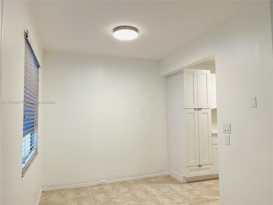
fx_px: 205
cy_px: 102
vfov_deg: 53.1
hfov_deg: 67.3
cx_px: 136
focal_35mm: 26
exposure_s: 1/120
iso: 80
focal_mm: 5.7
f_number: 1.5
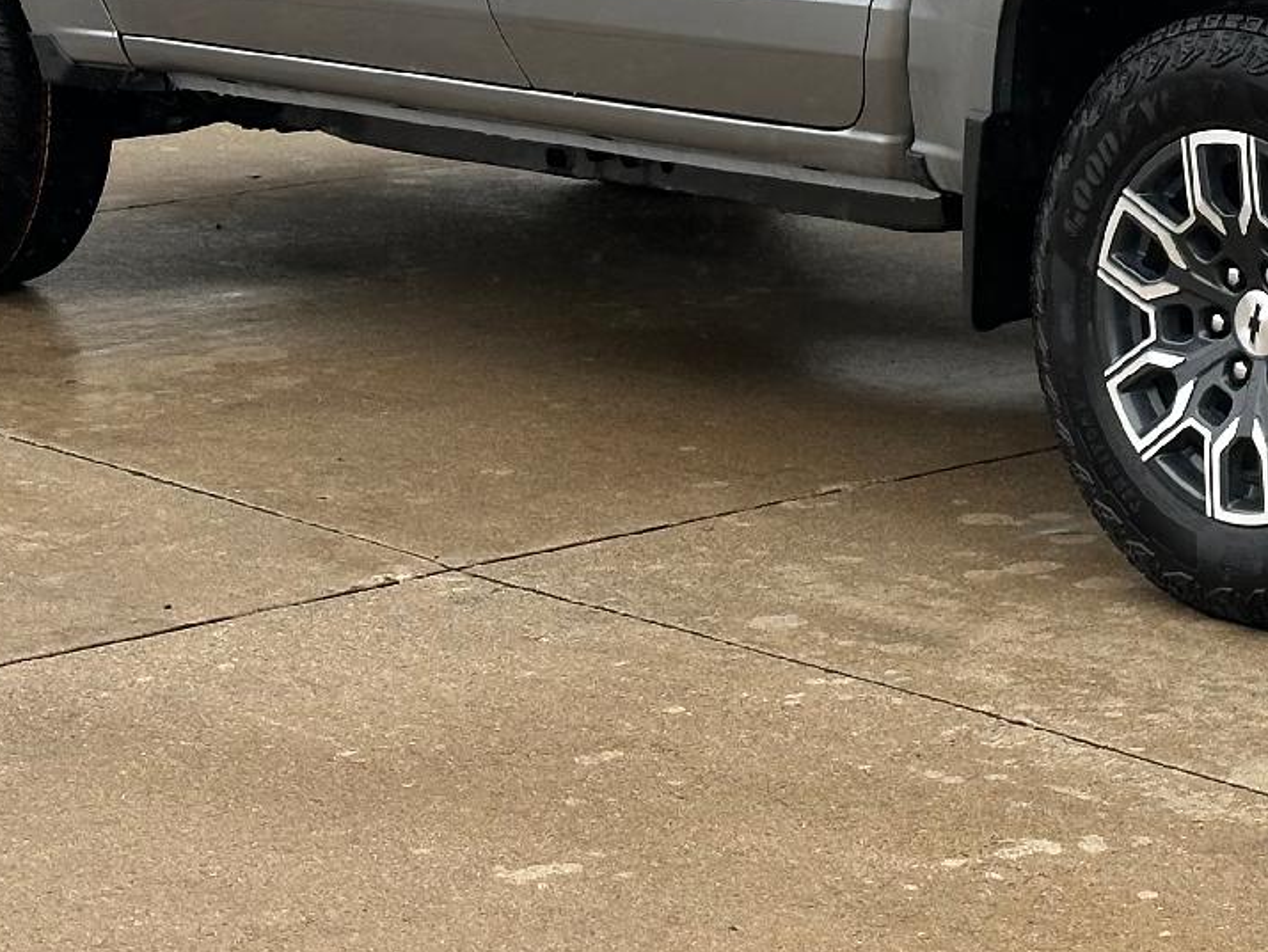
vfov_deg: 11.4
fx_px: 4727
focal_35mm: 129
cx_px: 1282
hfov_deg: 15.0
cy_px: 91
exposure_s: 1/521
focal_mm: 6.86
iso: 64
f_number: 1.78
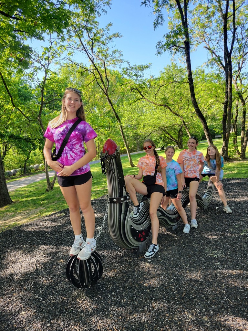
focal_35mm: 26
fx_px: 248
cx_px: 124
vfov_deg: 67.3
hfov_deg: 53.1
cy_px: 166
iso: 40
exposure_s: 1/275
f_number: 1.8
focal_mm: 5.4
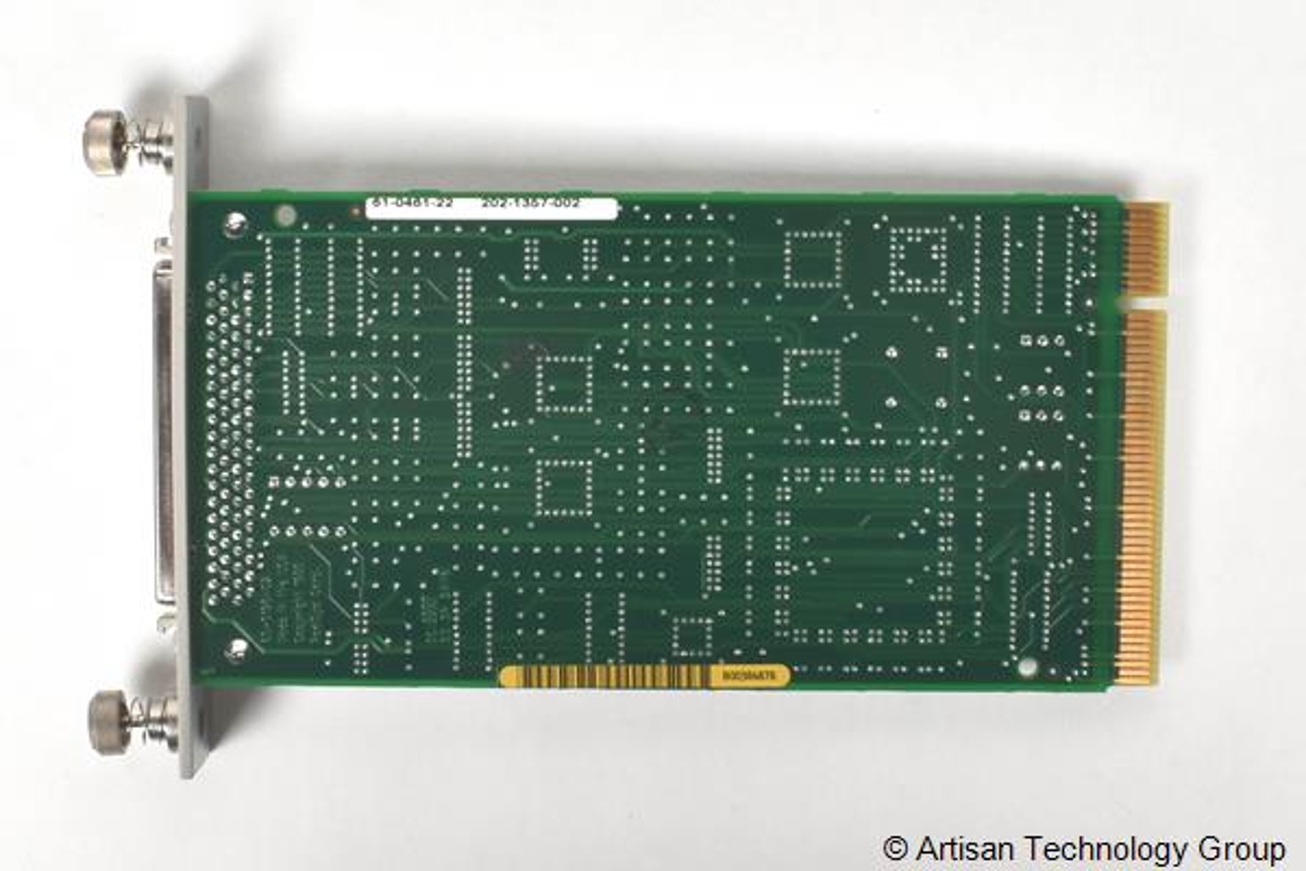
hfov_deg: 67.4
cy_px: 436
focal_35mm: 27
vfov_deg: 47.9
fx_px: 979
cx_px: 653
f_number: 14
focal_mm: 18
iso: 200
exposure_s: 1/200
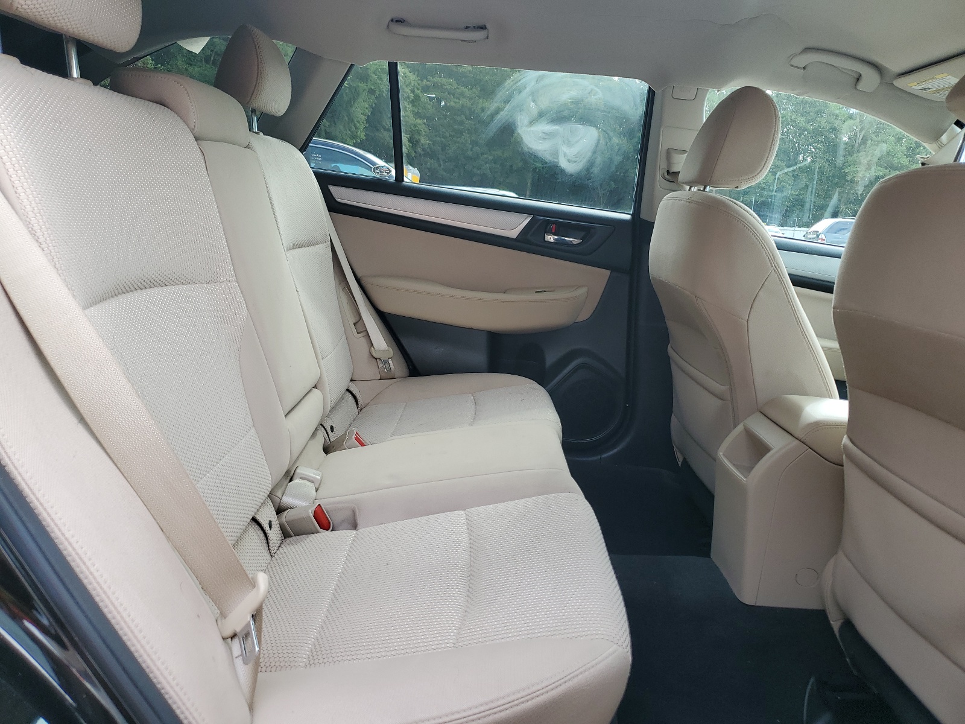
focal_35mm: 26
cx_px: 482
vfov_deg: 53.1
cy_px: 362
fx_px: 725
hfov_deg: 67.3
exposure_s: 1/213
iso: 50
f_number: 1.5
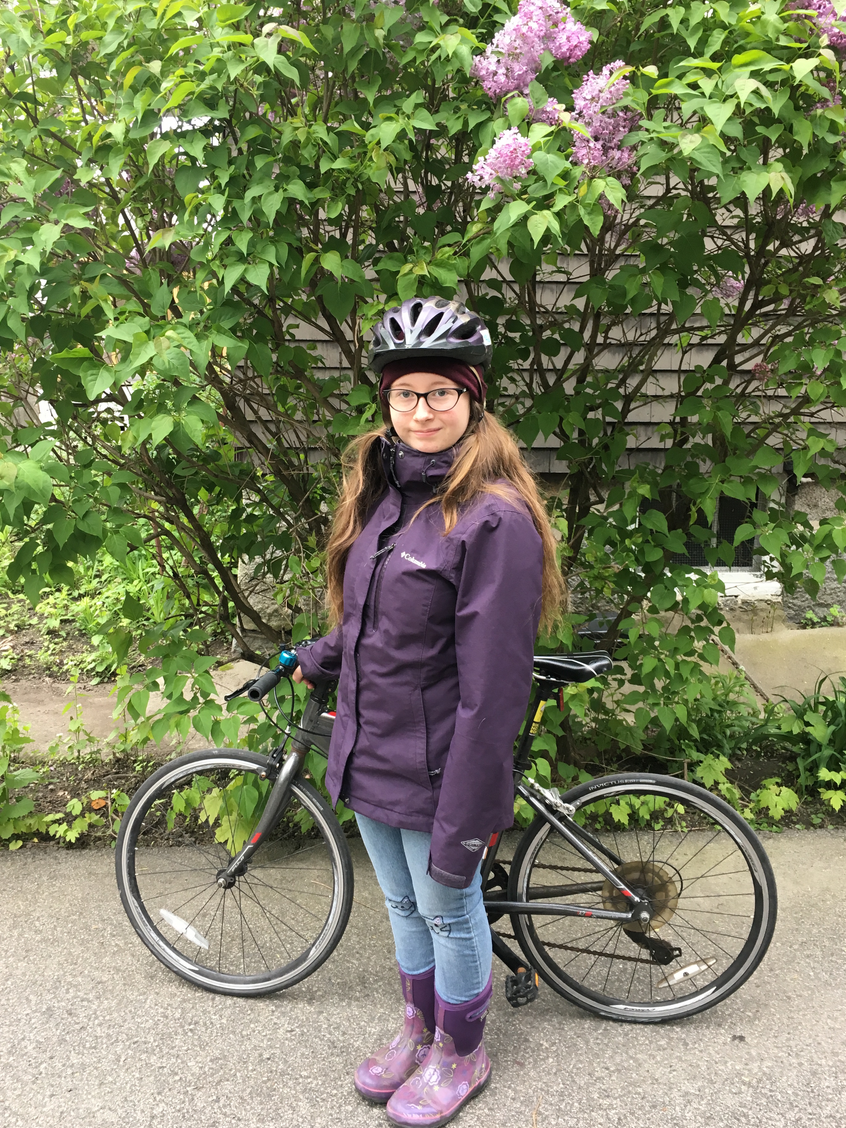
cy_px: 548
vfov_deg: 56.8
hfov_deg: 44.2
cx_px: 402
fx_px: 1043
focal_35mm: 32
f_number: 2.2
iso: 25
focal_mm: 4.15
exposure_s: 1/30
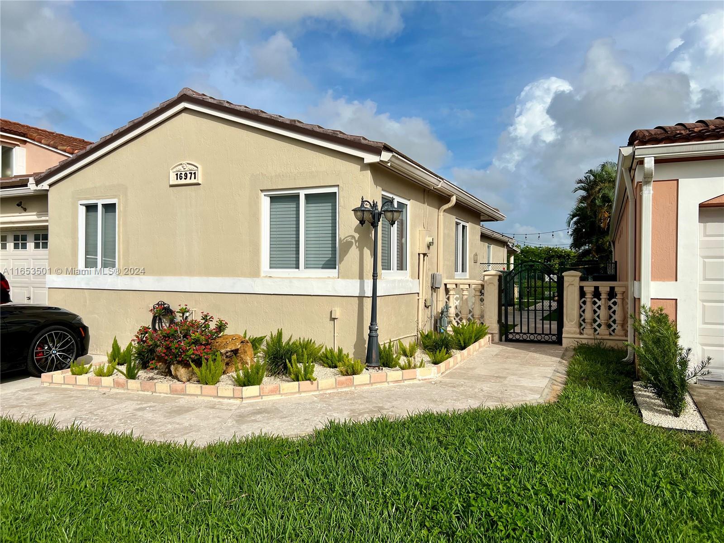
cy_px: 272
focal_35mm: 26
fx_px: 544
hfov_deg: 67.3
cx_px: 362
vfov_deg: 53.1
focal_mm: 5.7
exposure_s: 1/8696
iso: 50
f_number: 1.5
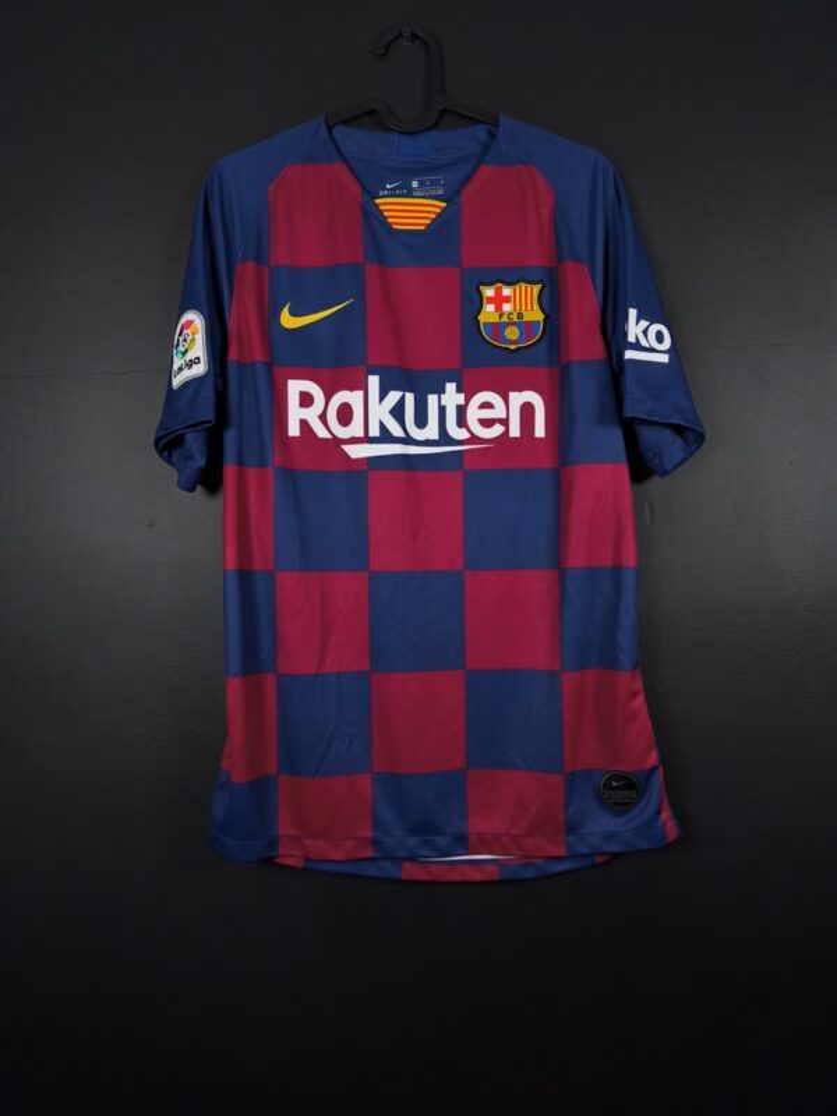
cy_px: 558
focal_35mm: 23
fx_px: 742
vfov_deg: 73.9
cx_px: 418
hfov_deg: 58.9
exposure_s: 1/160
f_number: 1.6
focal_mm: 6.57
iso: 400
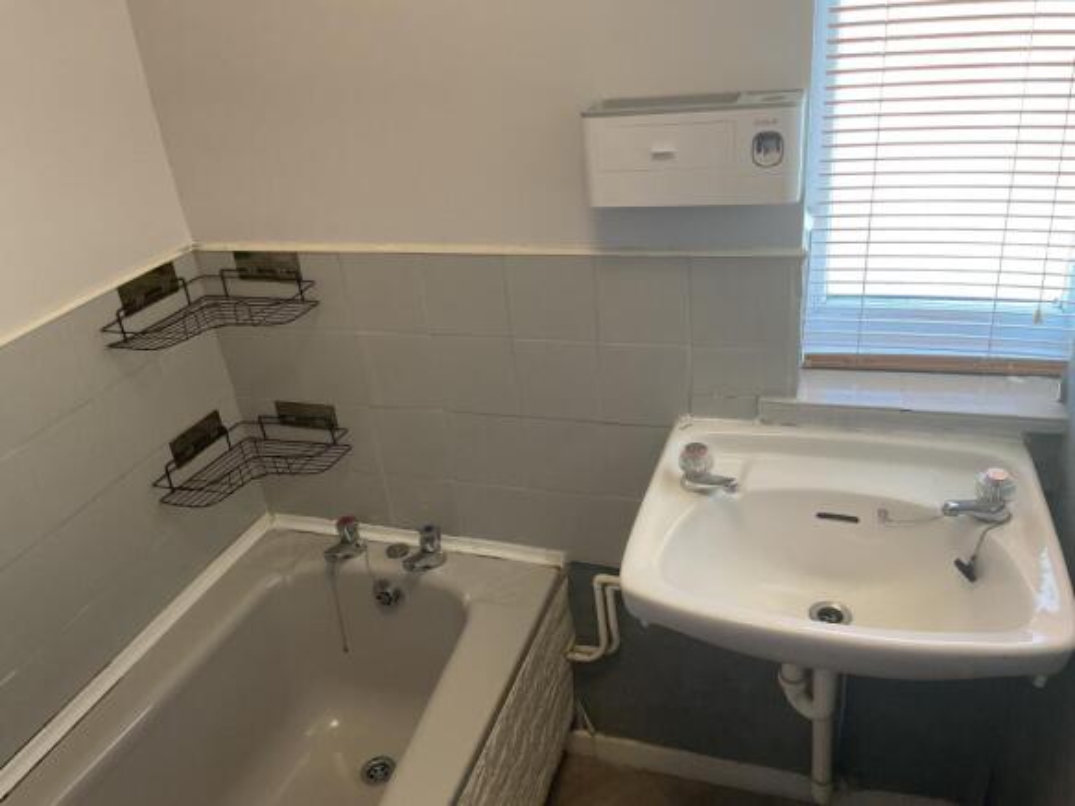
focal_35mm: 29
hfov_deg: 61.7
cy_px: 403
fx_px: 900
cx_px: 538
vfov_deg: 48.2
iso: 125
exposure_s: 1/50
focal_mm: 3
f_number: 1.8
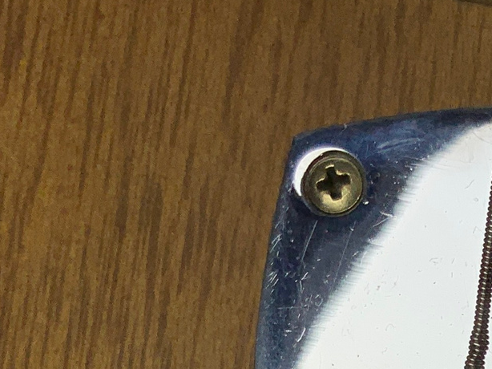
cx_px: 671
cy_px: 682
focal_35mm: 121
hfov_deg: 15.4
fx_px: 1719
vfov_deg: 11.3
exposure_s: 1/389
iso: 16
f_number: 1.8
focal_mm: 3
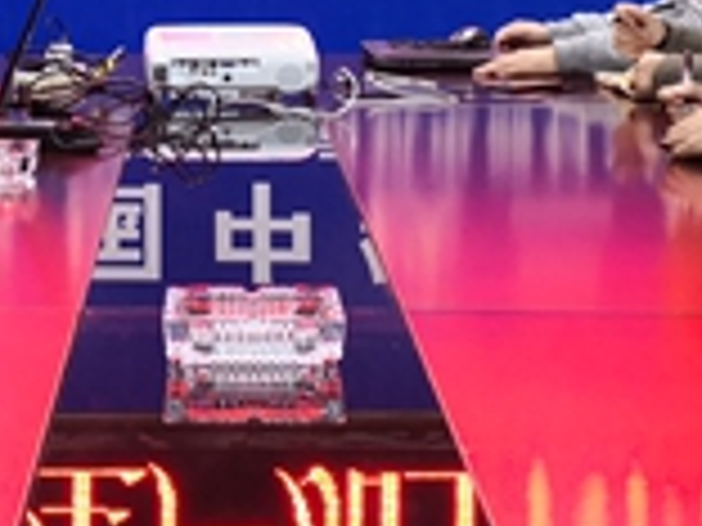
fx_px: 2454
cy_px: -47
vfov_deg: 12.1
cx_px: 180
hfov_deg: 16.2
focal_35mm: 121
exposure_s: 1/50
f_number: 1.6
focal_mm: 3.95
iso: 160
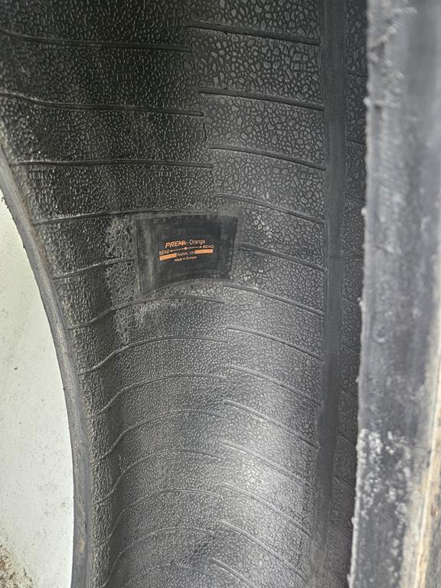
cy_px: 294
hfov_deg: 58.9
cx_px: 220
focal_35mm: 23
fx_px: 391
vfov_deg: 73.9
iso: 800
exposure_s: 1/100
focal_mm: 5.4
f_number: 1.8
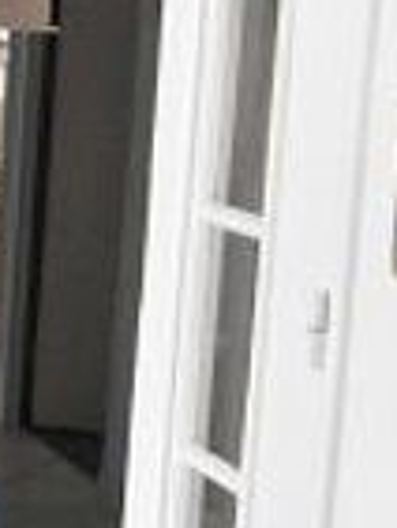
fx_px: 1802
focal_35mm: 118
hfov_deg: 11.1
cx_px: -472
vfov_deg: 16.7
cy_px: 198
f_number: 3.4
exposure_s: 1/13
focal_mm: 4.7
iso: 400
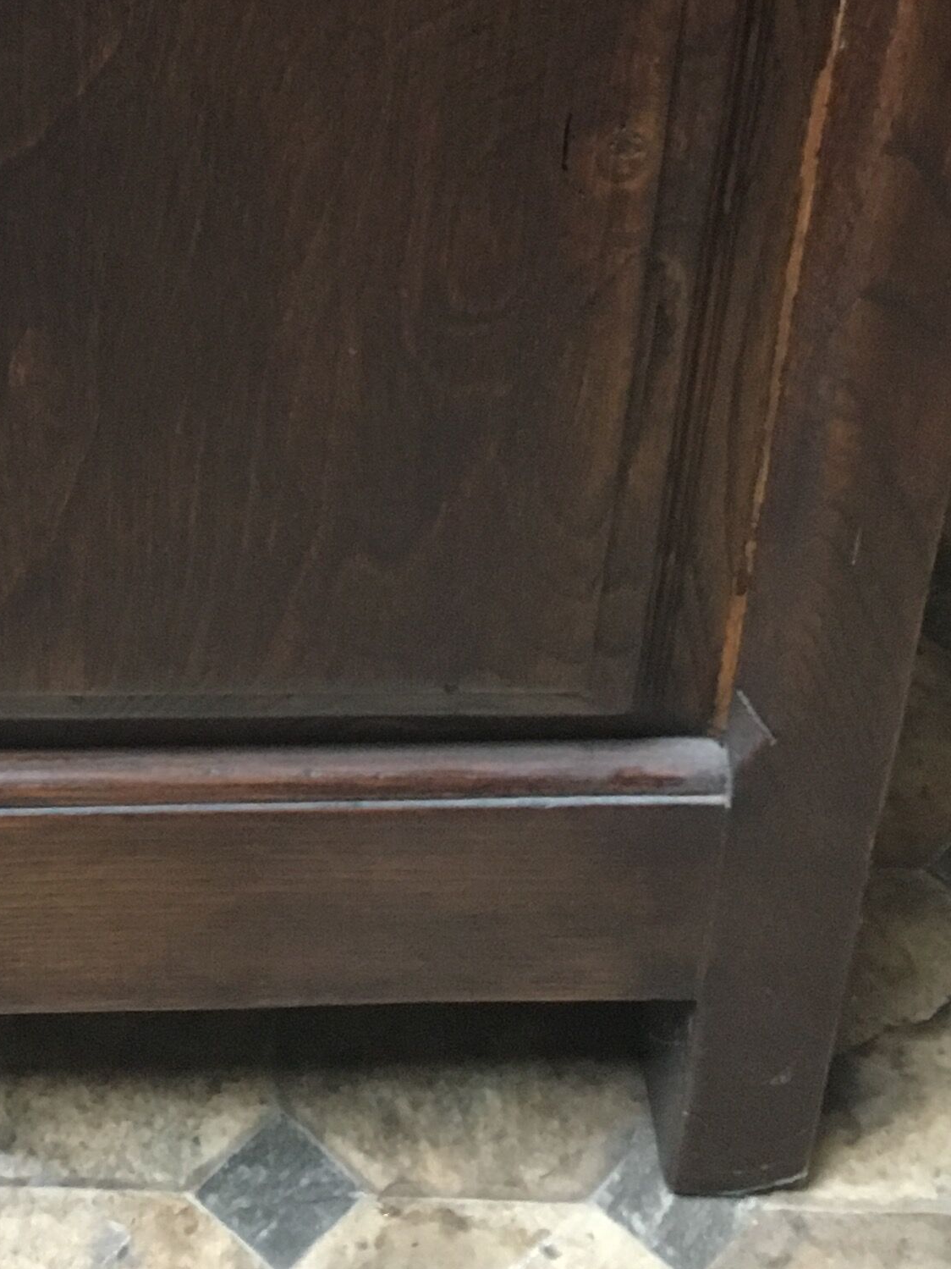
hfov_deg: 18.8
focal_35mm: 78
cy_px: -287
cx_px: 254
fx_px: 2858
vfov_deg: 22.8
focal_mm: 4.15
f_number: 2.2
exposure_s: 1/20
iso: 200
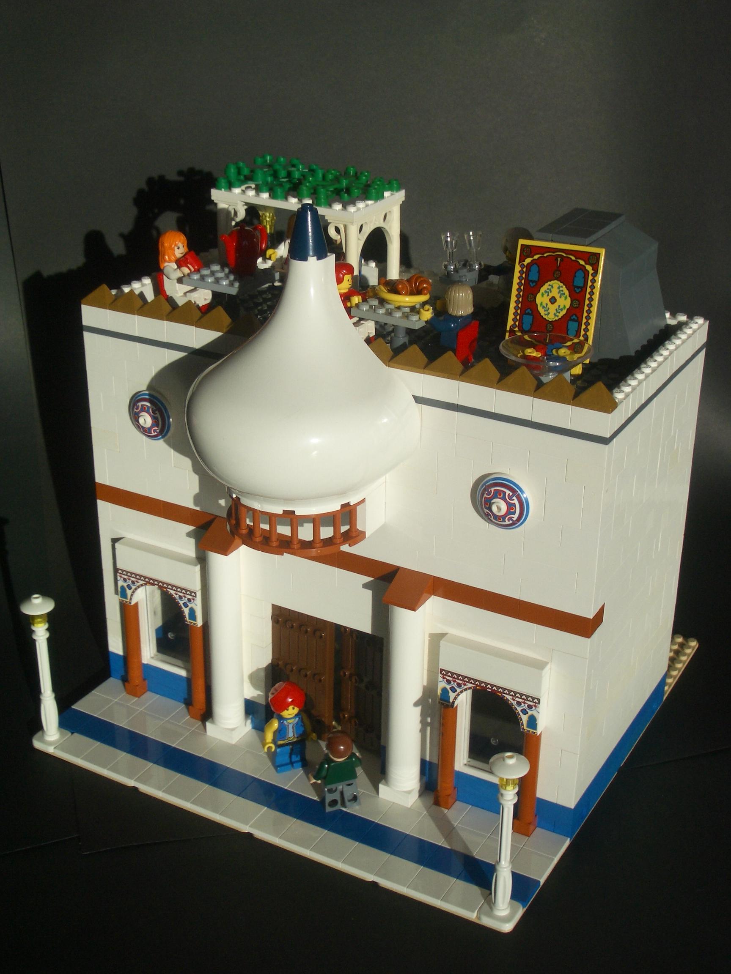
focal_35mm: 49
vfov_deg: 38.9
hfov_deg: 29.7
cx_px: 366
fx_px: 1380
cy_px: 487
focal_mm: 8.2
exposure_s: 1/640
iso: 50
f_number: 5
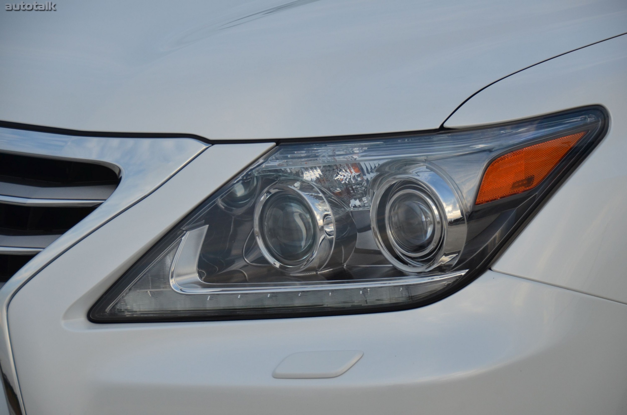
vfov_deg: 9.6
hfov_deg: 14.4
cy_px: 208
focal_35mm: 142
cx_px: 314
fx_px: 2477
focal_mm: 95
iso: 720
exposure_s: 1/1000
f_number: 5.3
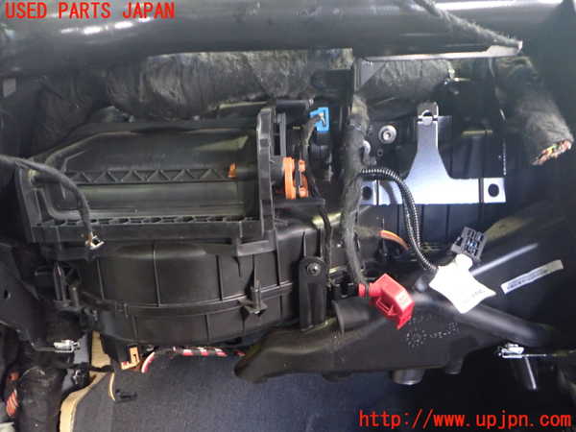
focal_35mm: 30
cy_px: 216
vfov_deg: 46.8
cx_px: 288
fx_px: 499
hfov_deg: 60.0
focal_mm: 5.4
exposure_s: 1/15
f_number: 2.3
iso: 800
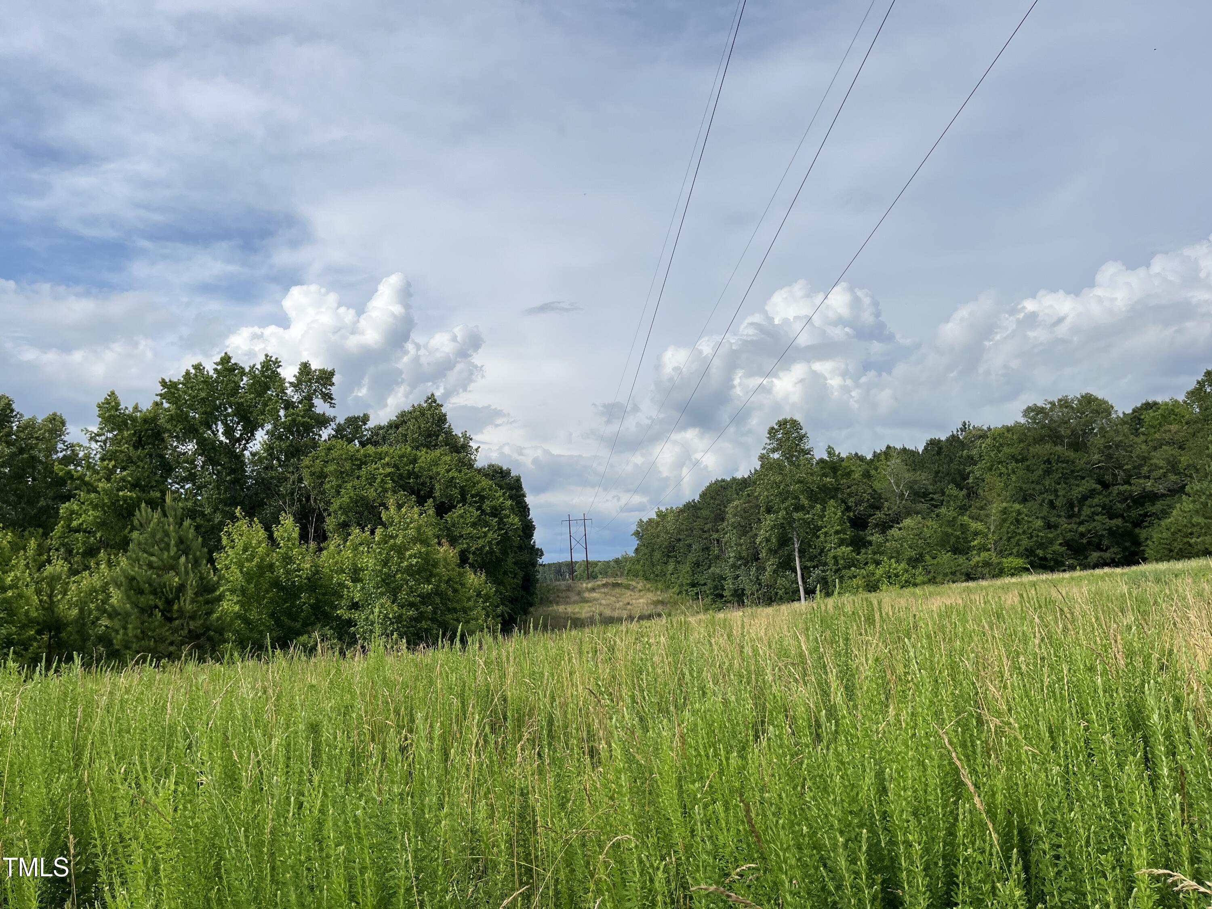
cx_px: 606
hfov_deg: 67.3
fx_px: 910
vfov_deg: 53.1
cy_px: 454
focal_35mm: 26
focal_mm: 5.1
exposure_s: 1/6897
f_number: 1.6
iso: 50
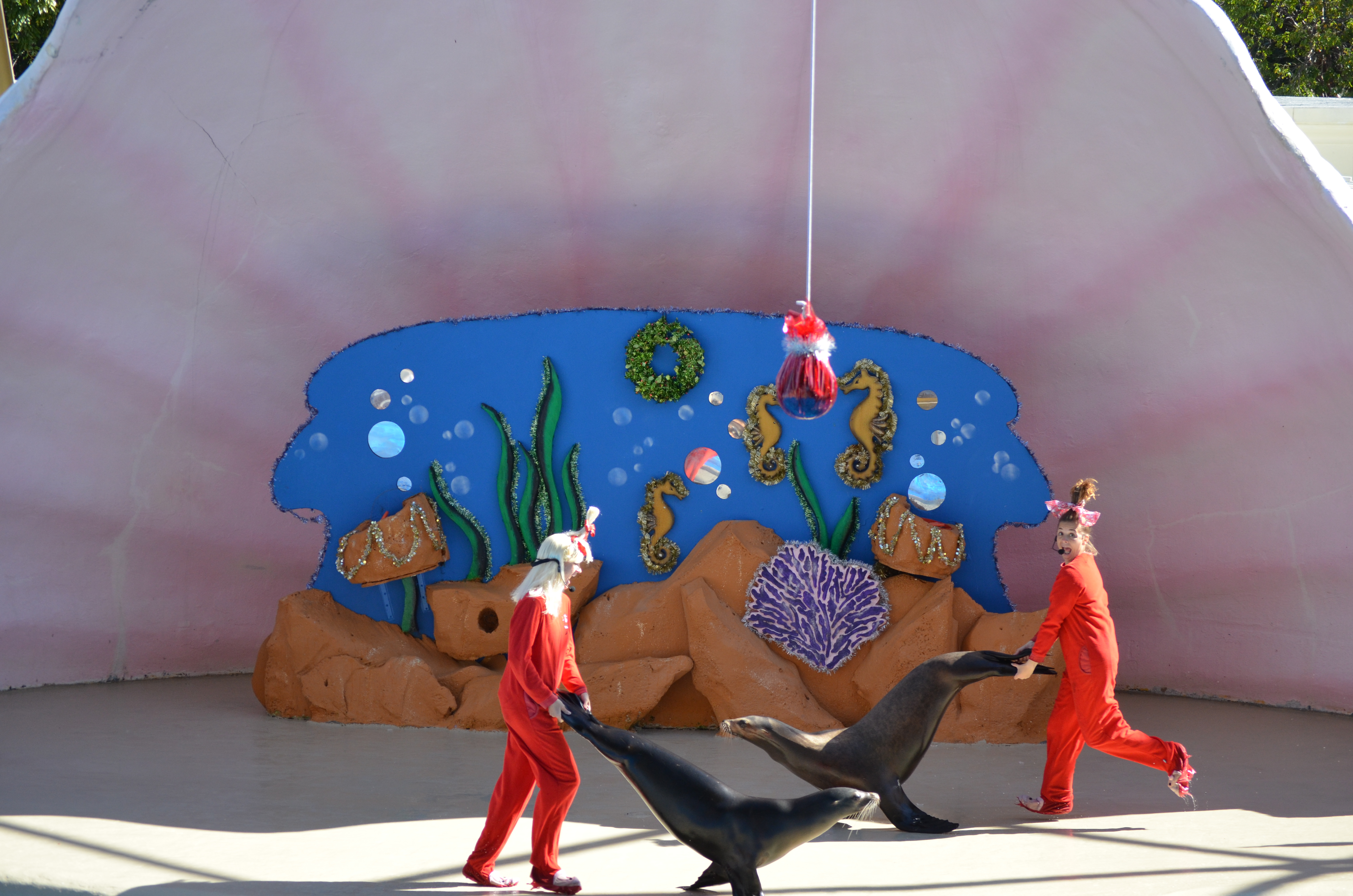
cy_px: 448
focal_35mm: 105
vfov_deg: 13.0
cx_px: 676
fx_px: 3938
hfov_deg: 19.5
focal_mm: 70
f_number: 4.2
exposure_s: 1/1000
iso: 500
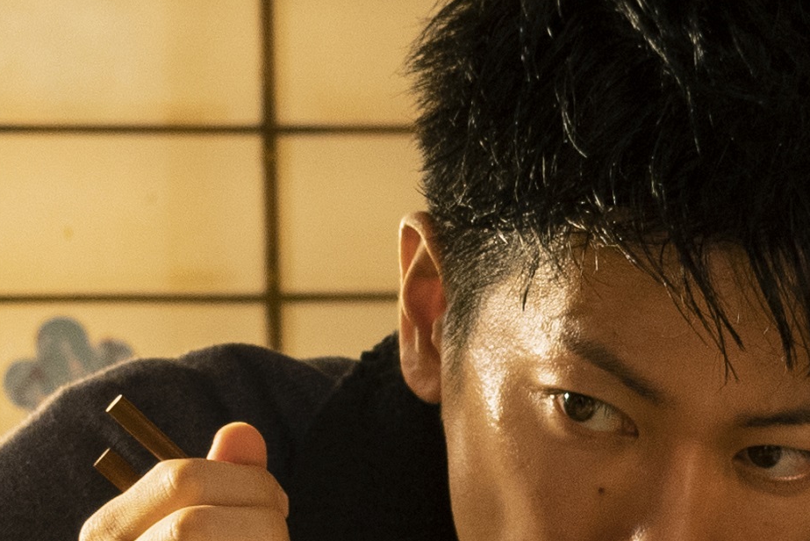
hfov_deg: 8.8
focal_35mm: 233
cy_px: 727
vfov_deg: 5.9
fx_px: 5244
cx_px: 732
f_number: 4.5
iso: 1250
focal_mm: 41
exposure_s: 1/100
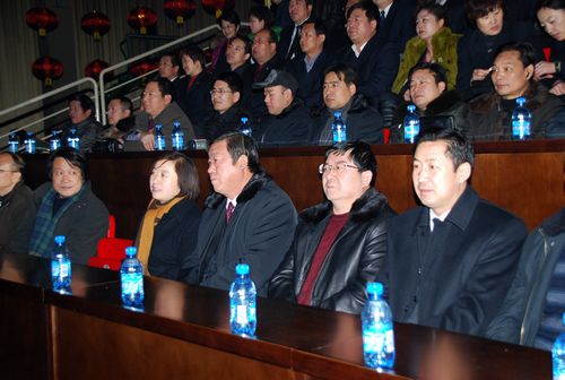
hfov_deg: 41.0
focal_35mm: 48
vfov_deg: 28.2
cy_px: 190
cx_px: 282
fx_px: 755
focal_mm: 32
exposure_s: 1/60
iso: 180
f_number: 4.2
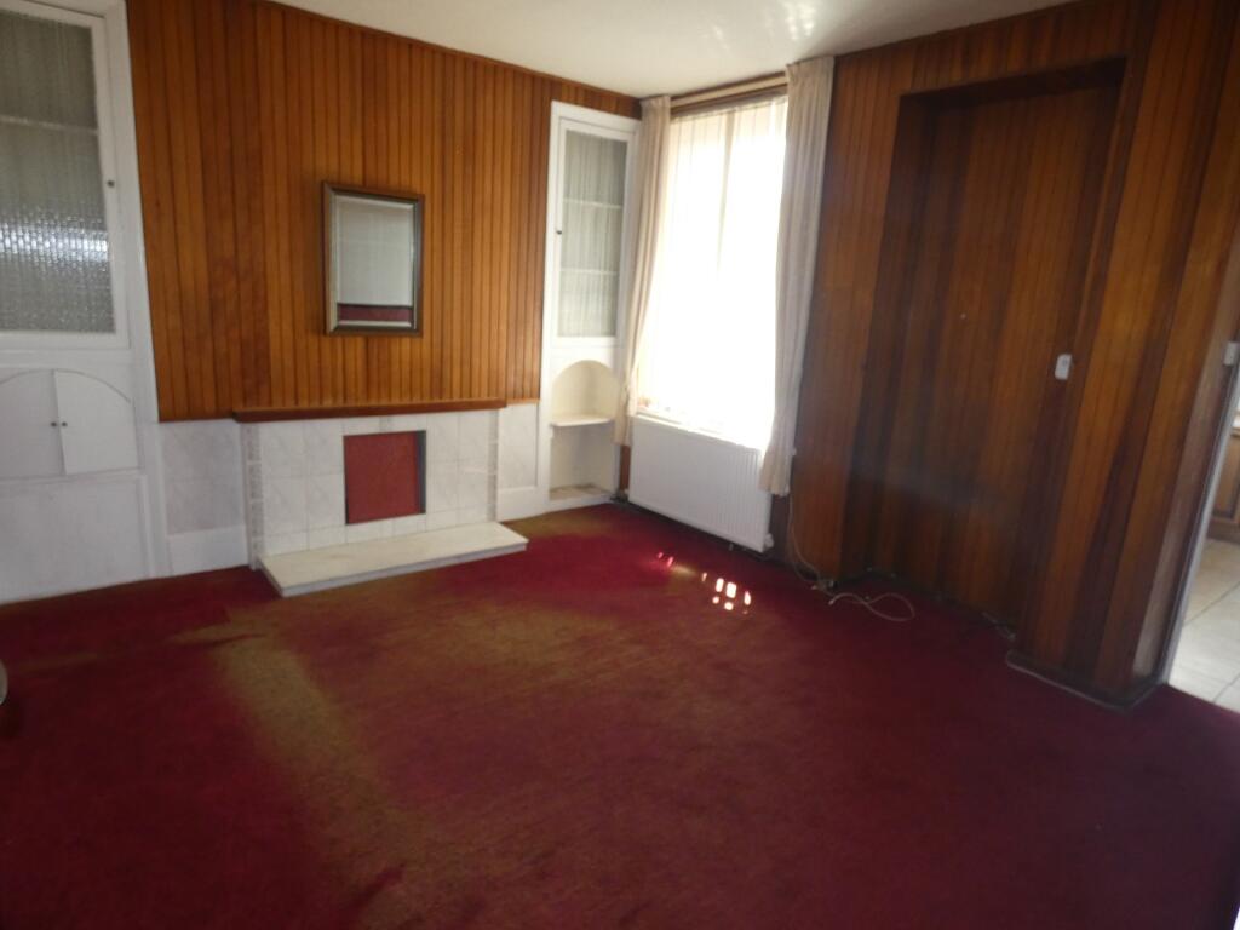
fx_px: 716
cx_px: 620
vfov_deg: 66.0
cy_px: 465
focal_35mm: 20
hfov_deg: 81.7
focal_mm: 3.6
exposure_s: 1/60
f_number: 2.8
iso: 250
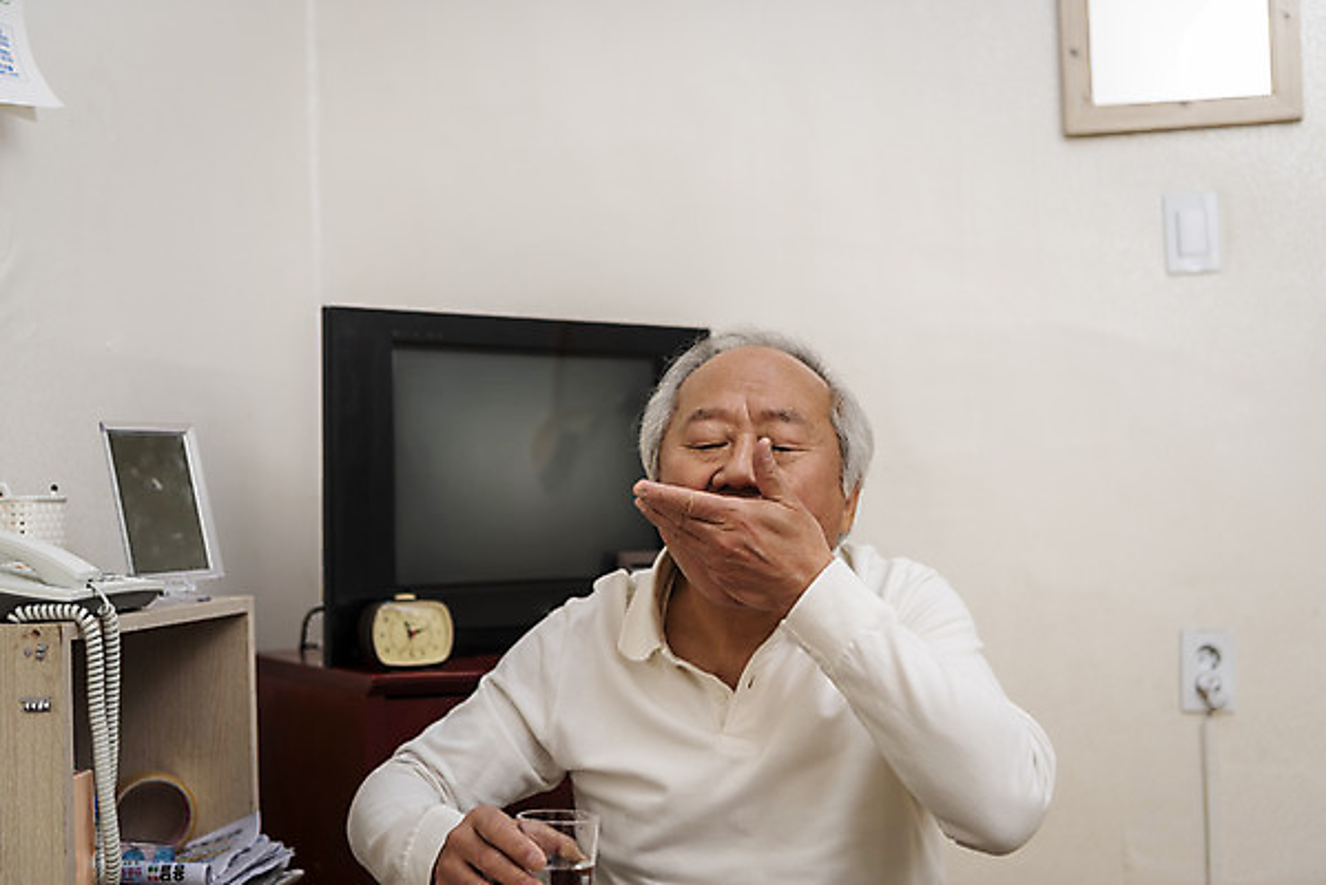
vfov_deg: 29.3
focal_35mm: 46
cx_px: 663
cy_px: 442
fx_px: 1695
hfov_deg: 42.7
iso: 200
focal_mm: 46
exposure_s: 1/125
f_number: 2.8
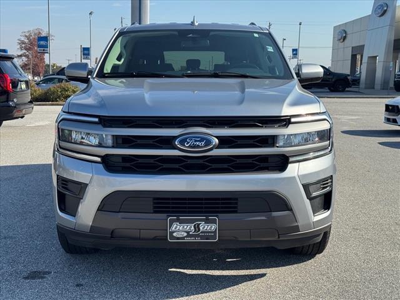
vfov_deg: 30.3
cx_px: 200
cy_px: 150
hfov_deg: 39.7
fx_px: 555
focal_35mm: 48
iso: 64
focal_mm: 6.76
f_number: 1.78
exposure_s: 1/2513
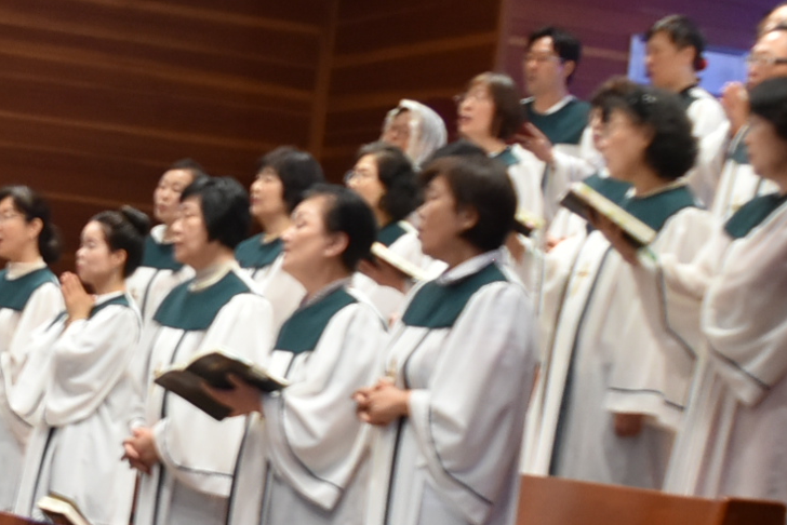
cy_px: 405
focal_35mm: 111
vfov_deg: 12.3
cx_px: -150
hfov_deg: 17.6
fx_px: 2427
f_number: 4
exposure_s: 1/60
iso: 800
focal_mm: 18
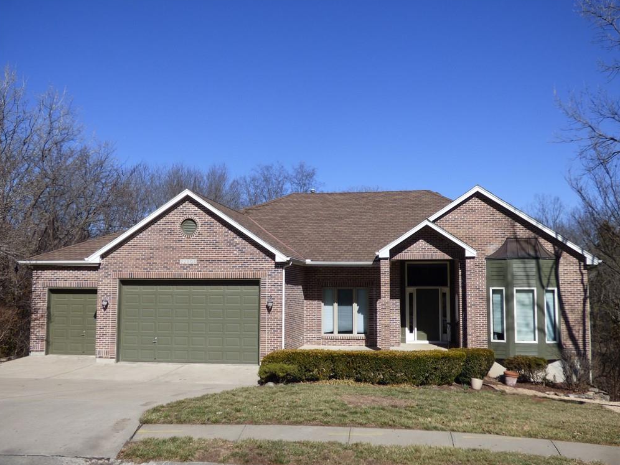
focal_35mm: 36
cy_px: 230
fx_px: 645
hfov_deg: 51.4
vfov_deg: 39.7
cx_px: 312
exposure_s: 1/1300
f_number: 3.4
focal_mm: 6.18
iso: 100
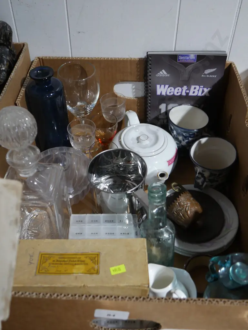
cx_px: 124
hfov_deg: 36.0
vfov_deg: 46.8
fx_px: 382
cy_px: 165
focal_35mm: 40
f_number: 4.4
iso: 800
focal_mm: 20
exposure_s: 1/60
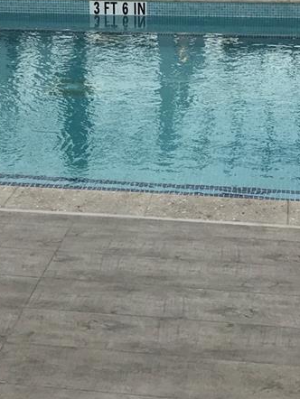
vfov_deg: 25.1
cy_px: 68
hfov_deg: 19.4
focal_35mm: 76
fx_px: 877
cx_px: 133
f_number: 1.8
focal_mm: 3.99
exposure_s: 1/512
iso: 20
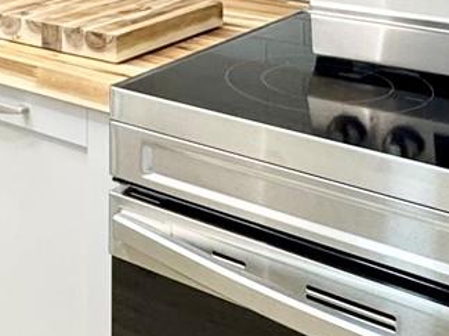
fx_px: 894
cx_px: 46
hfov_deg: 27.2
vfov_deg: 19.5
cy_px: -111
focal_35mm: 69
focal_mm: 2.22
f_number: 2.2
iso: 250
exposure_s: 1/120
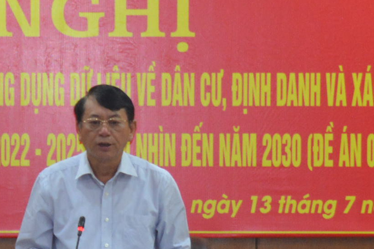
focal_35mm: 377
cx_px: 92
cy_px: 281
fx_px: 3917
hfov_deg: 5.5
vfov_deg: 3.6
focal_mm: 46
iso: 800
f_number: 4.5
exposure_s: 1/60
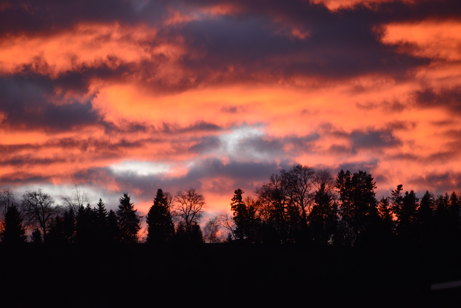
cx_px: 230
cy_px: 154
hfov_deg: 6.9
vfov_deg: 4.6
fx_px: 3843
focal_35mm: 300
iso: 1000
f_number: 5.6
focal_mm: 300
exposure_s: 1/500
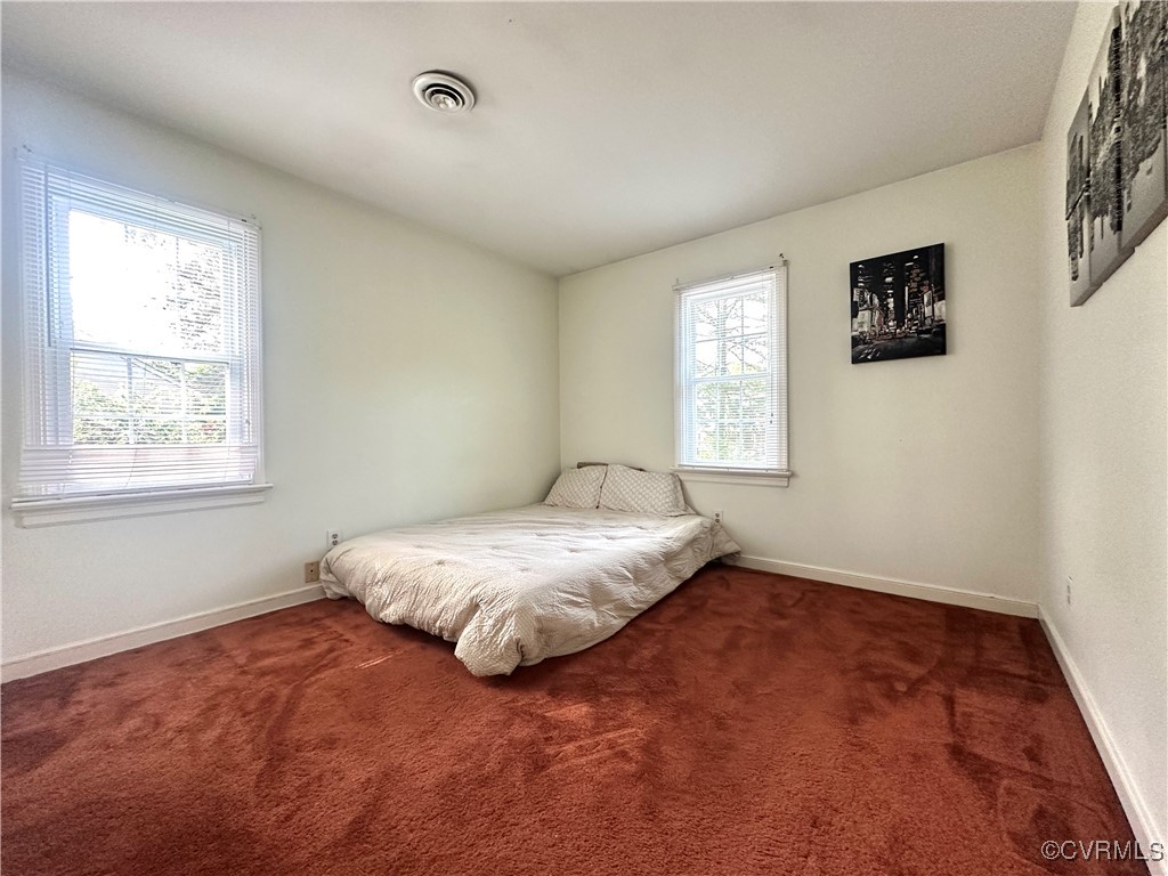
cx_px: 584
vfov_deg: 85.7
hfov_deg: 102.1
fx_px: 472
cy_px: 438
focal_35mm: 14
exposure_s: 1/99
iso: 250
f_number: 2.2
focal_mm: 2.22
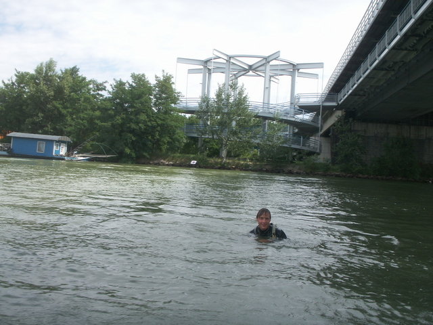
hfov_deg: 50.1
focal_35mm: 37
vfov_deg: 38.7
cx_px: 216
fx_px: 463
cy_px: 162
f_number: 7.1
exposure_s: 1/200
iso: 50
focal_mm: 7.7
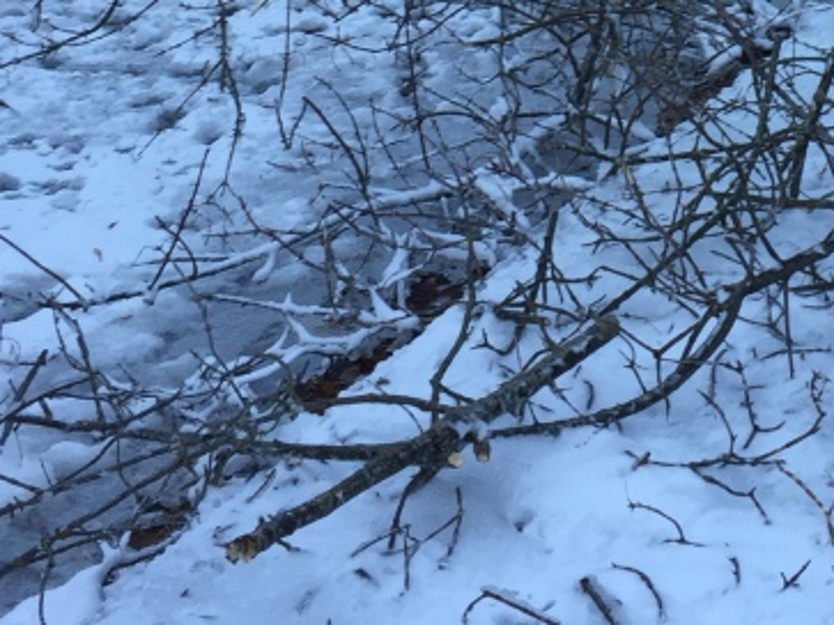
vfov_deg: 14.3
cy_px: -324
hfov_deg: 20.1
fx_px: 2312
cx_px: 717
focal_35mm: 96
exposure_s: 1/60
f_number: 2.2
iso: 32
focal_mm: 4.15
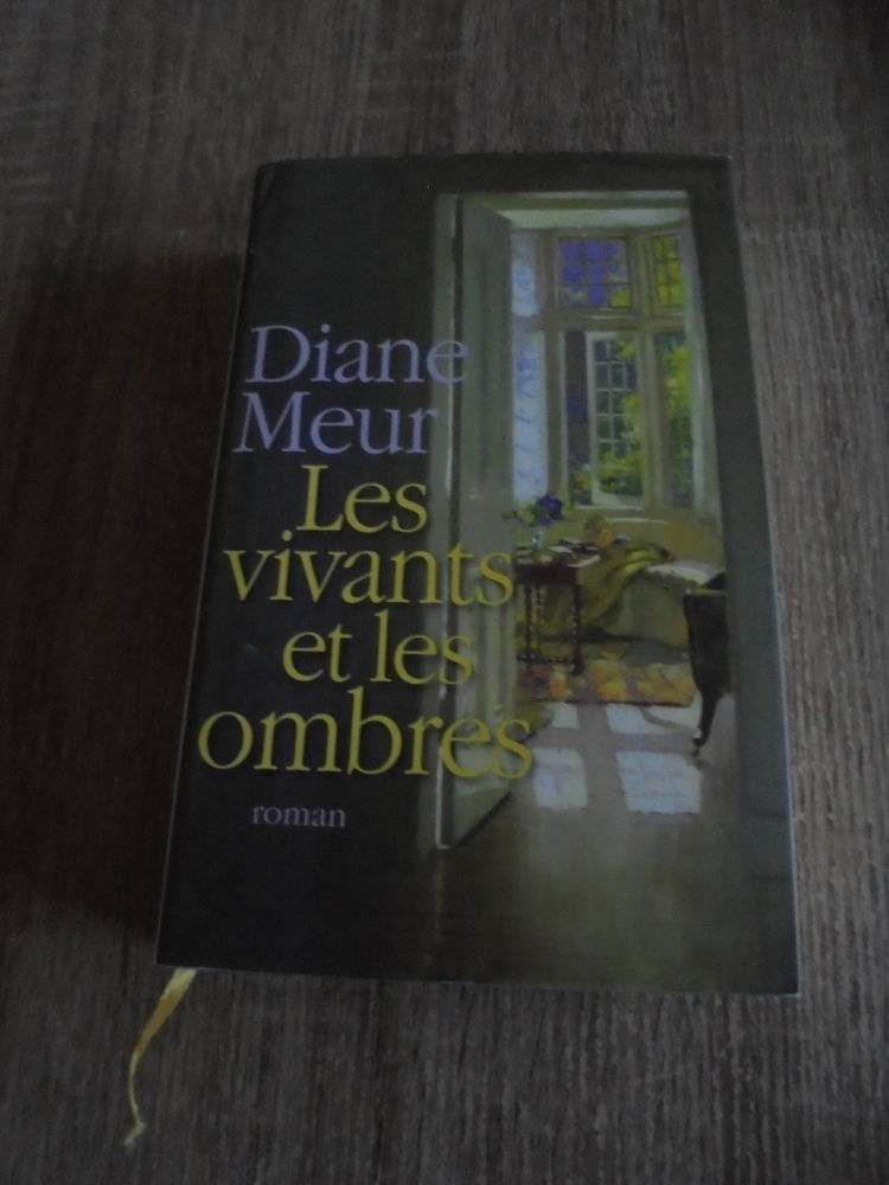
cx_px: 444
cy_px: 592
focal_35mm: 26
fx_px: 890
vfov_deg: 67.3
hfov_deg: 53.1
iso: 400
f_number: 3.5
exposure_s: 1/13
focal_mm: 4.6
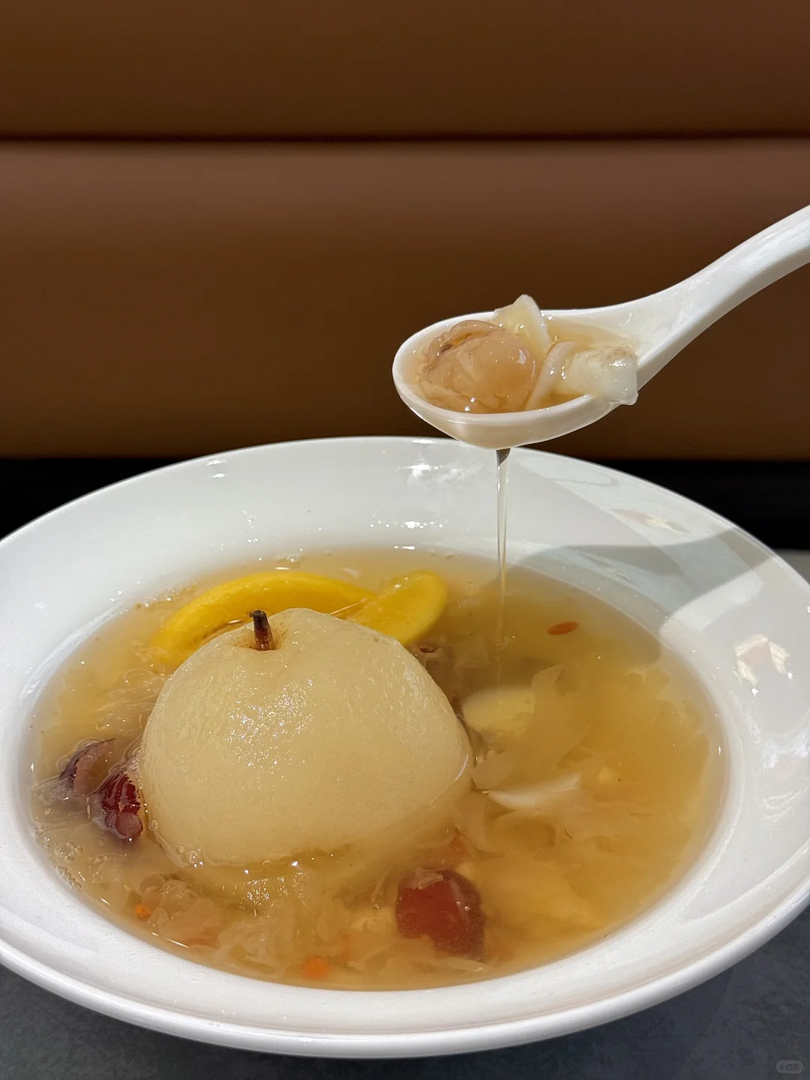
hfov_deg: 30.3
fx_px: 1498
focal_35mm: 48
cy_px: 540
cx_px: 405
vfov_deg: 39.7
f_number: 1.78
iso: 64
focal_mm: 6.76
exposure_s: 1/100
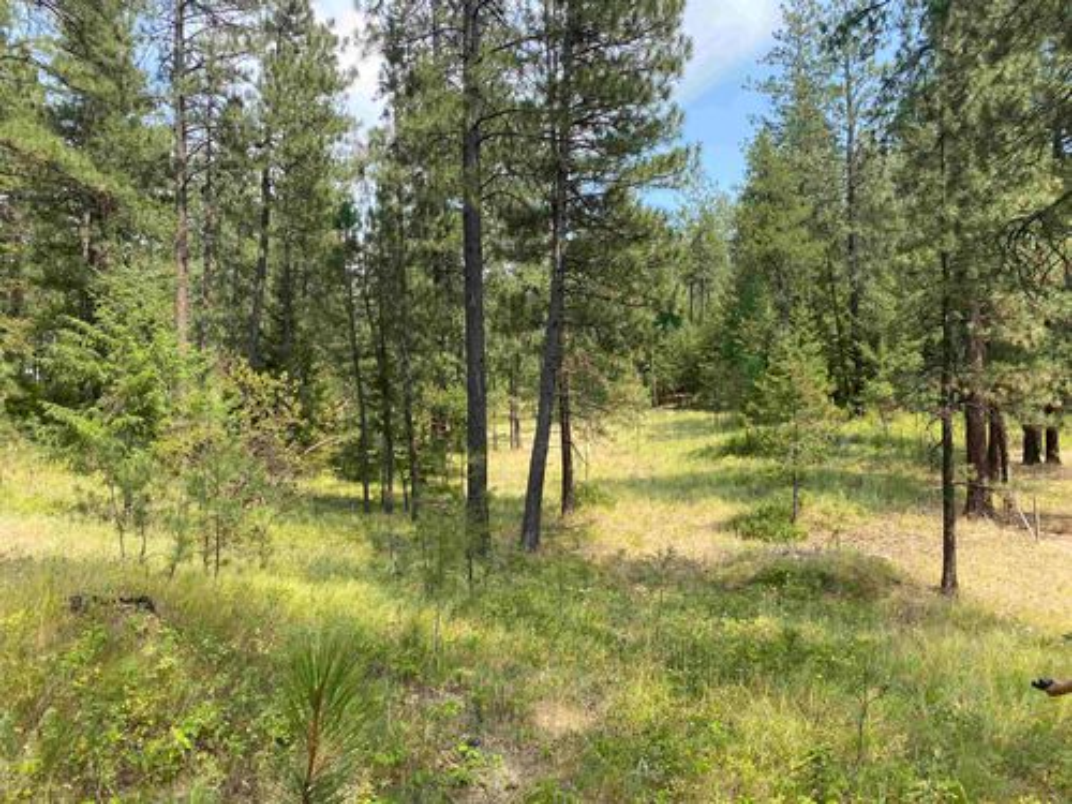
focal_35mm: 26
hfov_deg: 67.3
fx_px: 805
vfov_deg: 53.1
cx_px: 536
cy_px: 402
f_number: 1.8
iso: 32
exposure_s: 1/822
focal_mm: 4.25
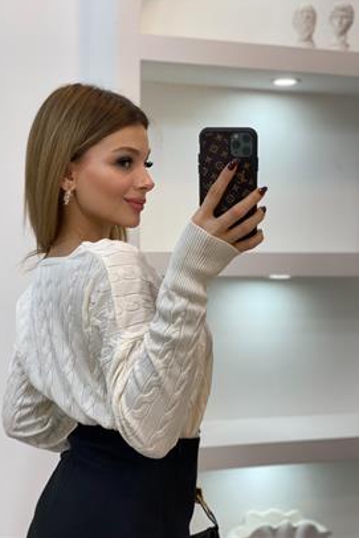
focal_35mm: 55
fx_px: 822
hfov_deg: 24.6
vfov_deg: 36.2
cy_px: 266
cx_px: 158
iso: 80
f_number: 2
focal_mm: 6
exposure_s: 1/100
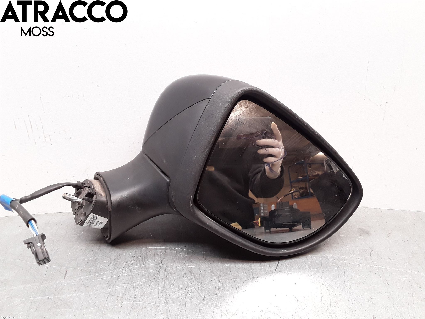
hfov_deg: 63.4
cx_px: 212
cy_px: 160
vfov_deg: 49.7
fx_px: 344
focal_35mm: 28
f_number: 1.9
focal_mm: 2.91
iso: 100
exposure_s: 1/50
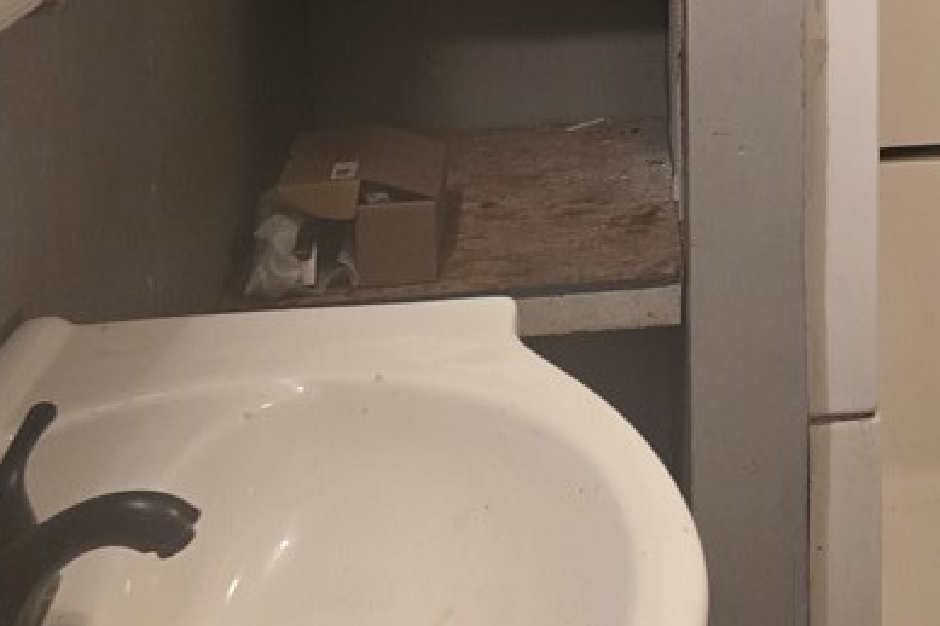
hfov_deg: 30.1
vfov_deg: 19.9
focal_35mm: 63
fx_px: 1644
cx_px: 894
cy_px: -174
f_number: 1.7
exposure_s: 1/120
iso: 500
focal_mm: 6.3
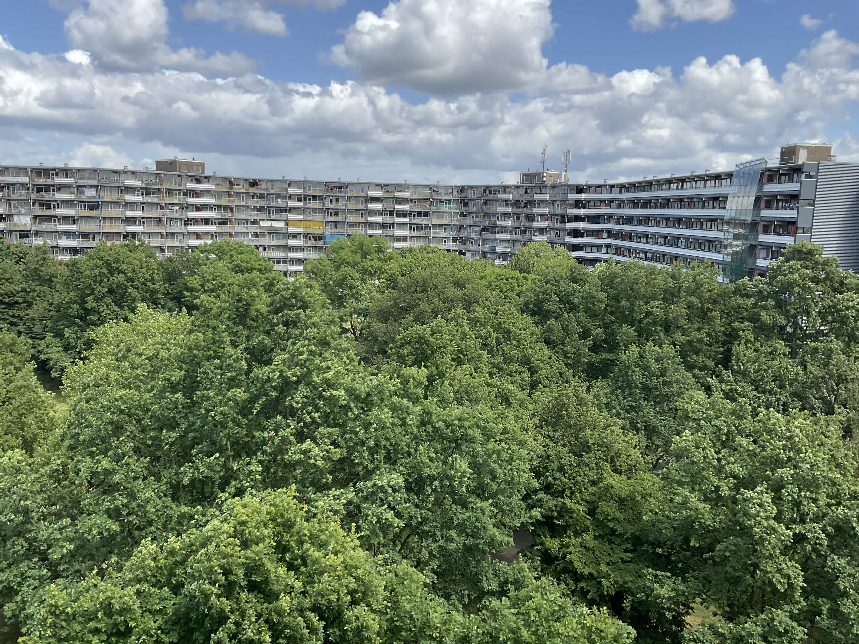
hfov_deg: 61.7
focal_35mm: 29
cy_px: 322
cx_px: 430
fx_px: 720
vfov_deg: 48.2
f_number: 1.8
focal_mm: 3
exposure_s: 1/1412
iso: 16
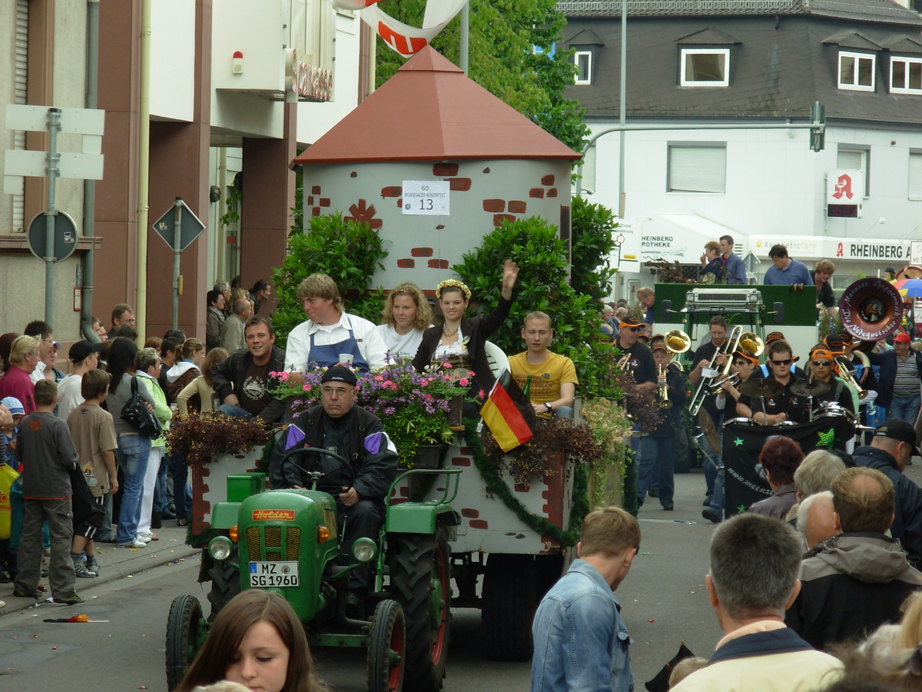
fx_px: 5061
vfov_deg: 7.8
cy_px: 346
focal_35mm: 190
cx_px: 461
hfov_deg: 10.4
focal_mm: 31.4
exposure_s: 1/108
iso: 50
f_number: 5
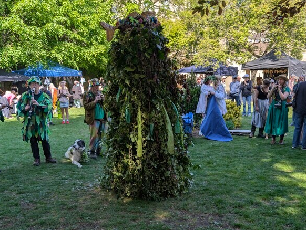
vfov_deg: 42.6
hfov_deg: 55.3
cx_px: 159
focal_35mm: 33
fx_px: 292
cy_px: 148
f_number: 1.68
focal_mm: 6.9
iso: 17
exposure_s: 1/261
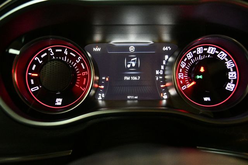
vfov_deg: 43.6
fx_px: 207
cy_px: 82
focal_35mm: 30
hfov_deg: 62.0
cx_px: 124
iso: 4000
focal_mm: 20
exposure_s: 1/60
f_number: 3.8
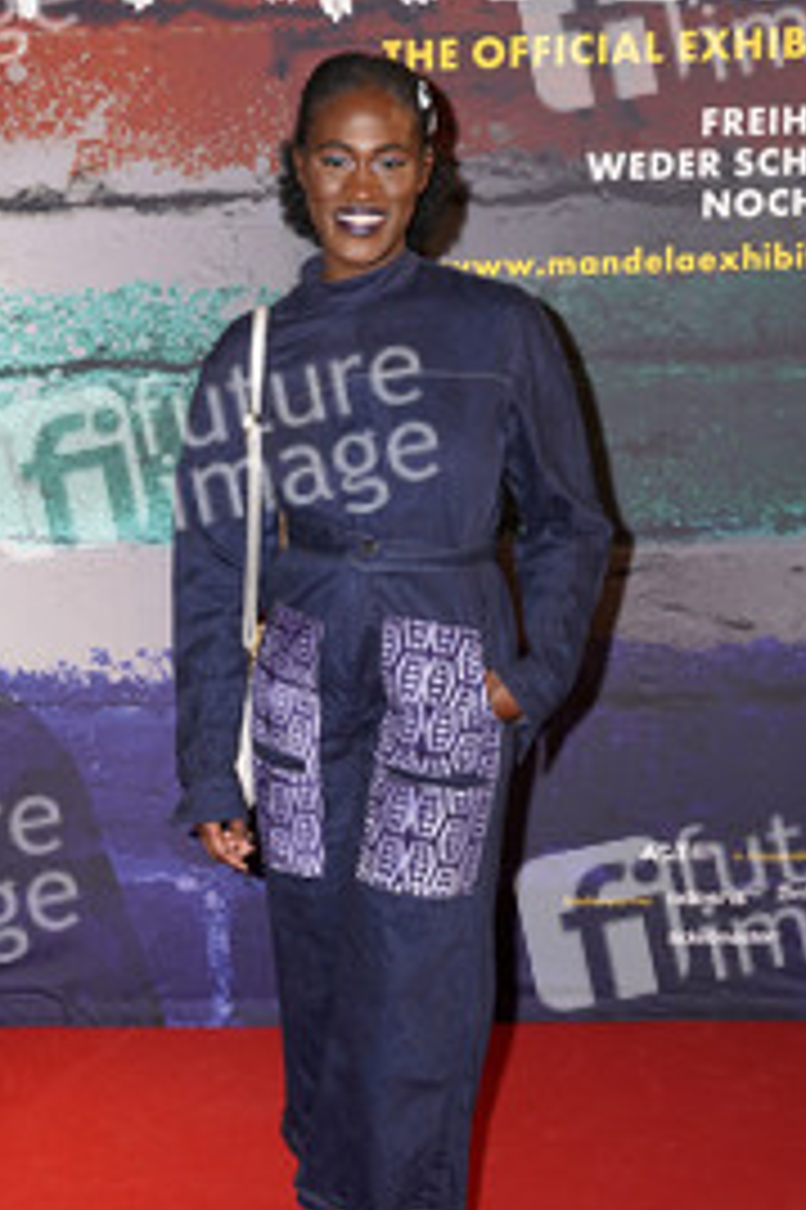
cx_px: 338
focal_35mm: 58
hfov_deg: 23.3
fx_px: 1950
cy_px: 679
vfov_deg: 34.5
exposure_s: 1/160
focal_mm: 39
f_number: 7.1
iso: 800
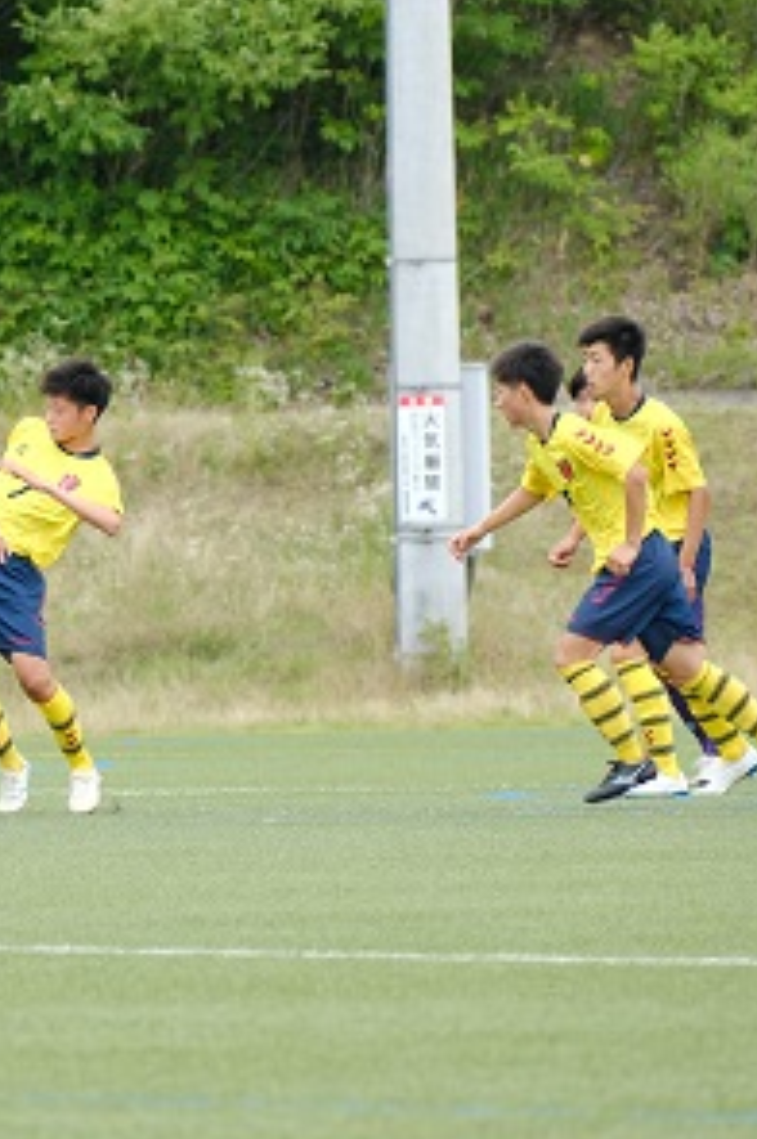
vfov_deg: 4.2
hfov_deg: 2.8
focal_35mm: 487
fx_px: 15396
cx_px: 185
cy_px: 500
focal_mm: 191.6
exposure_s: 1/500
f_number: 5
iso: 1000
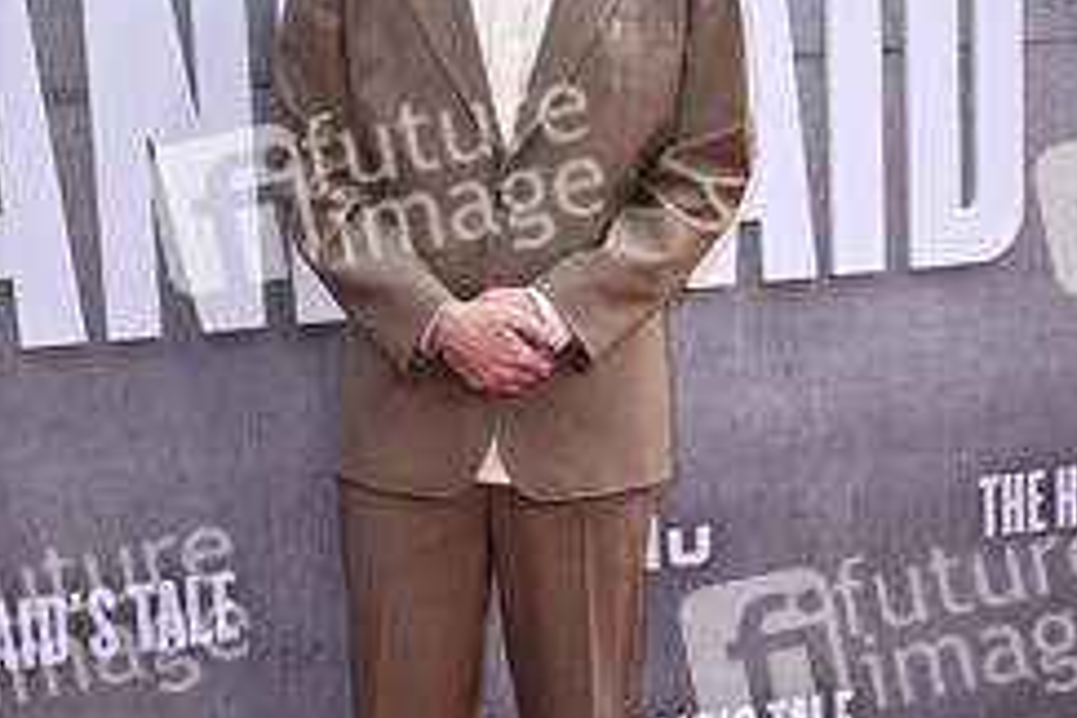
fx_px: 2214
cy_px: 412
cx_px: 505
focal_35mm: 74
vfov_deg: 18.4
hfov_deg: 27.3
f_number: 6.3
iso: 500
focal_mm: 45
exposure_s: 1/250
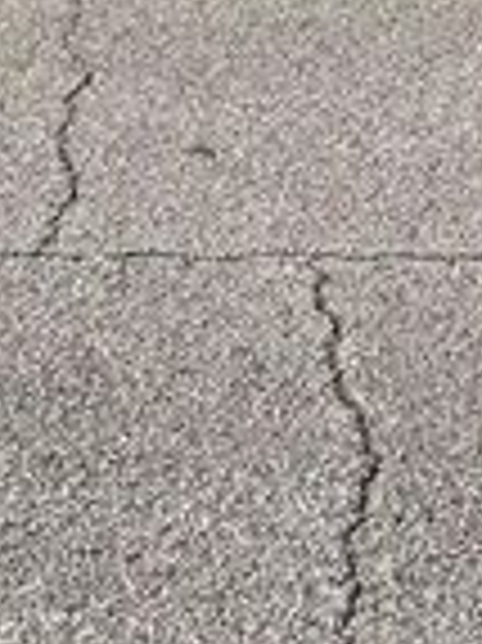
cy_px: -390
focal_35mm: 131
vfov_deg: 13.9
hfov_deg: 11.2
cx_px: 441
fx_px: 2436
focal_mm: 3.99
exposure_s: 1/3247
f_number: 1.8
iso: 25
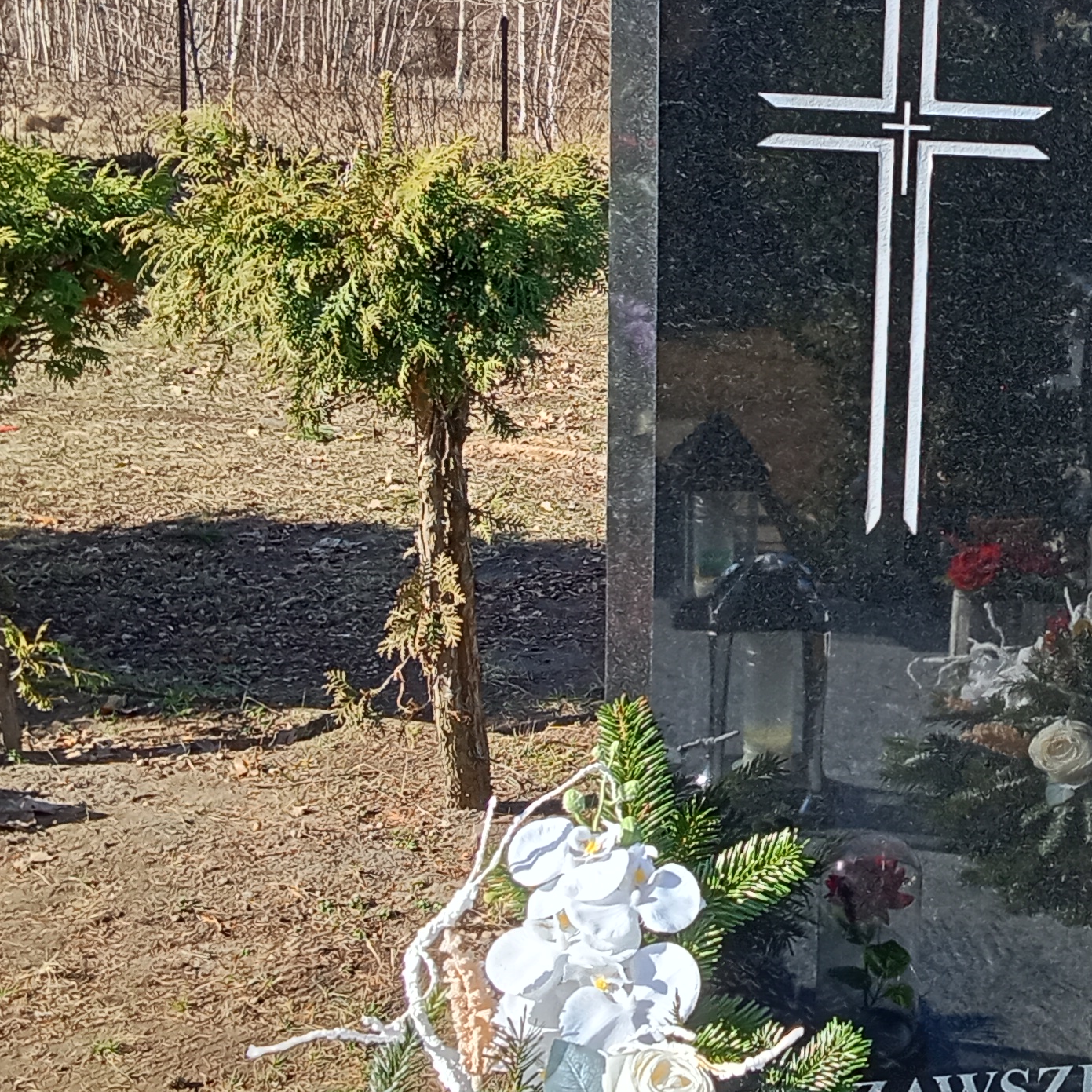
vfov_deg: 30.4
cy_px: 412
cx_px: 1093
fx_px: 1999
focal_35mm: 56
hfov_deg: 28.6
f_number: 2
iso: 100
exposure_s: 1/577
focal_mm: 2.79
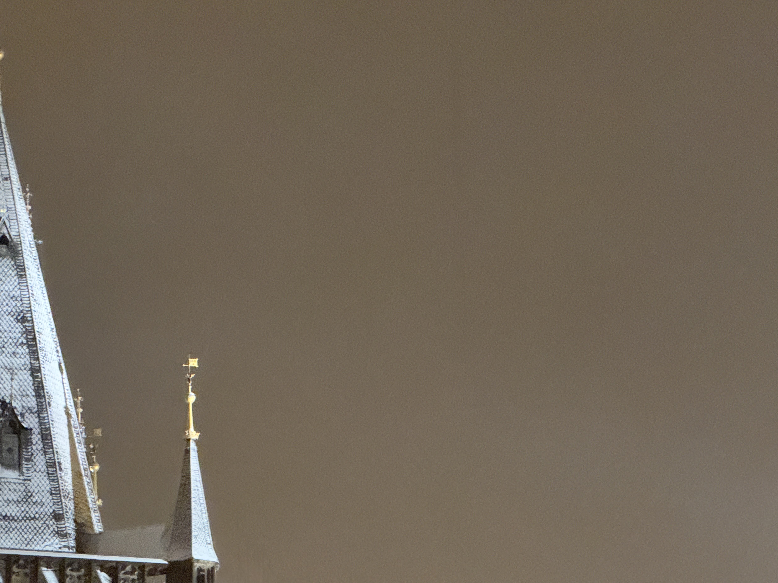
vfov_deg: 7.7
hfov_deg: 10.2
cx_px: 183
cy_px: 346
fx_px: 4337
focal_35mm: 193
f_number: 2.8
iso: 1600
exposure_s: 1/25
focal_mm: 15.66
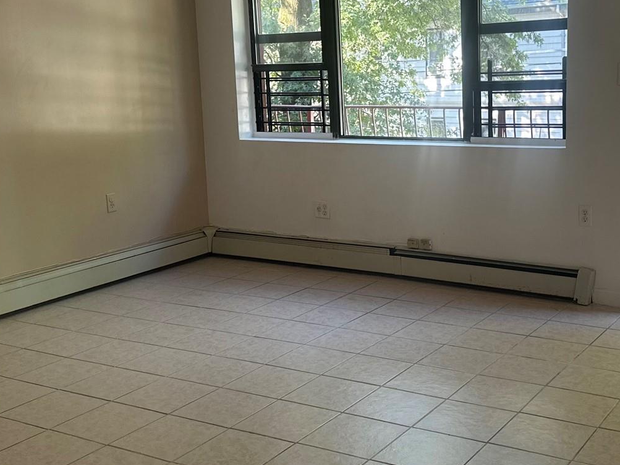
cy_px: 196
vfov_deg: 29.6
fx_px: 878
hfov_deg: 38.7
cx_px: 387
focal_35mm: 49
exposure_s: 1/121
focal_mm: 6.86
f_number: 1.78
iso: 125
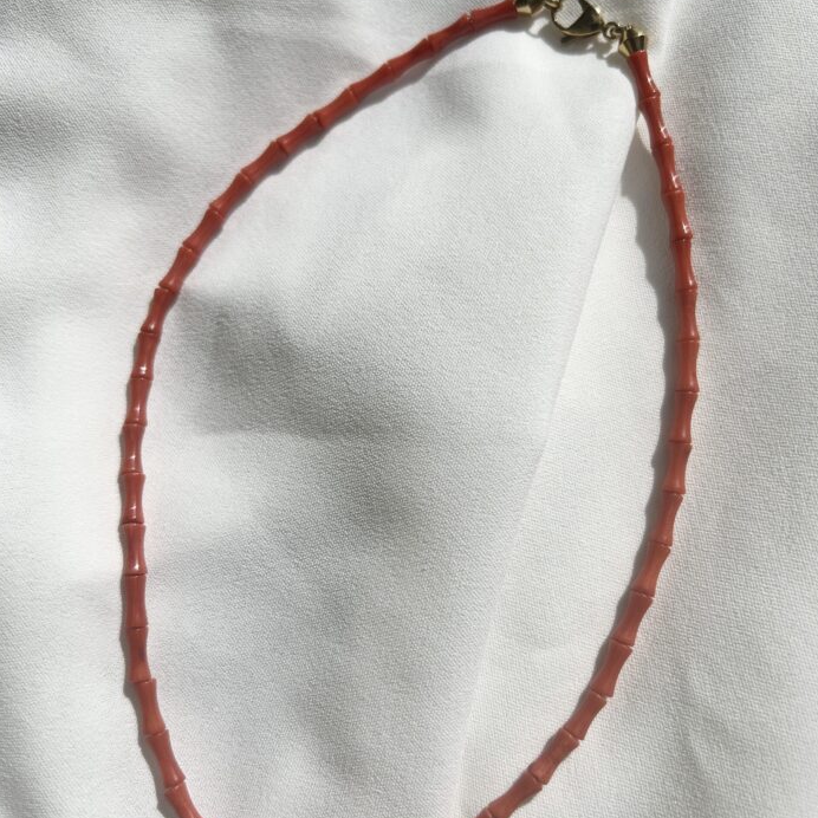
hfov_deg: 52.5
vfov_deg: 52.5
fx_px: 829
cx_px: 408
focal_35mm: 31
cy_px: 440
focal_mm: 5.7
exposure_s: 1/16393
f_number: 1.5
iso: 32
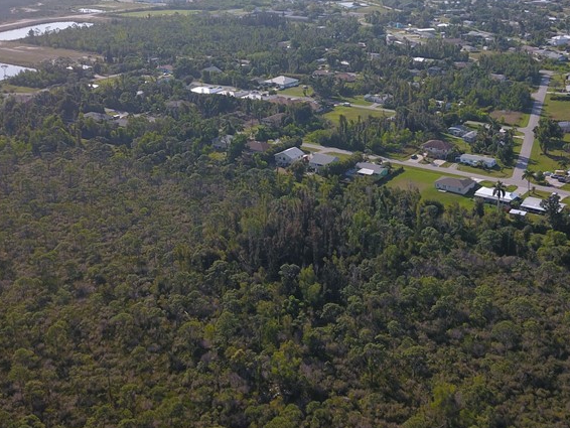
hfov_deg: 39.9
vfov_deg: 30.2
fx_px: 774
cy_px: 87
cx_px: 380
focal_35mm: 47
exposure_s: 1/1429
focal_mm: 4.73
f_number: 2.2
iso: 100
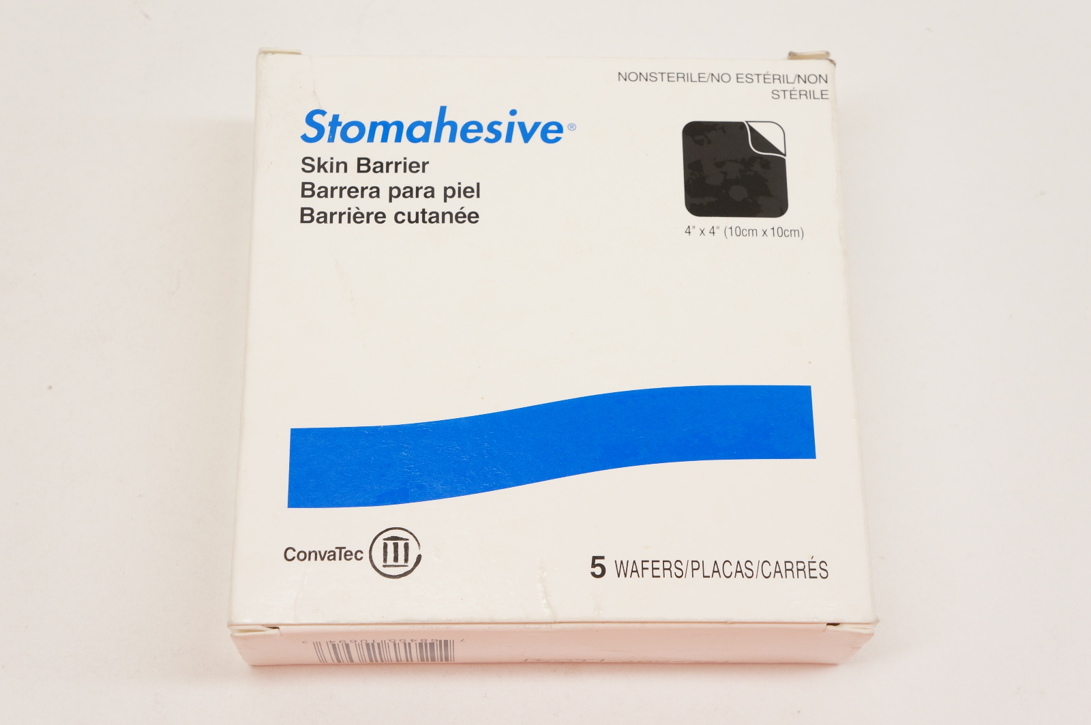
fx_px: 1771
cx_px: 546
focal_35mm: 58
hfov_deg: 34.2
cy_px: 362
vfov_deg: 23.1
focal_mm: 39
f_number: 7.1
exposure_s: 1/60
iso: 400
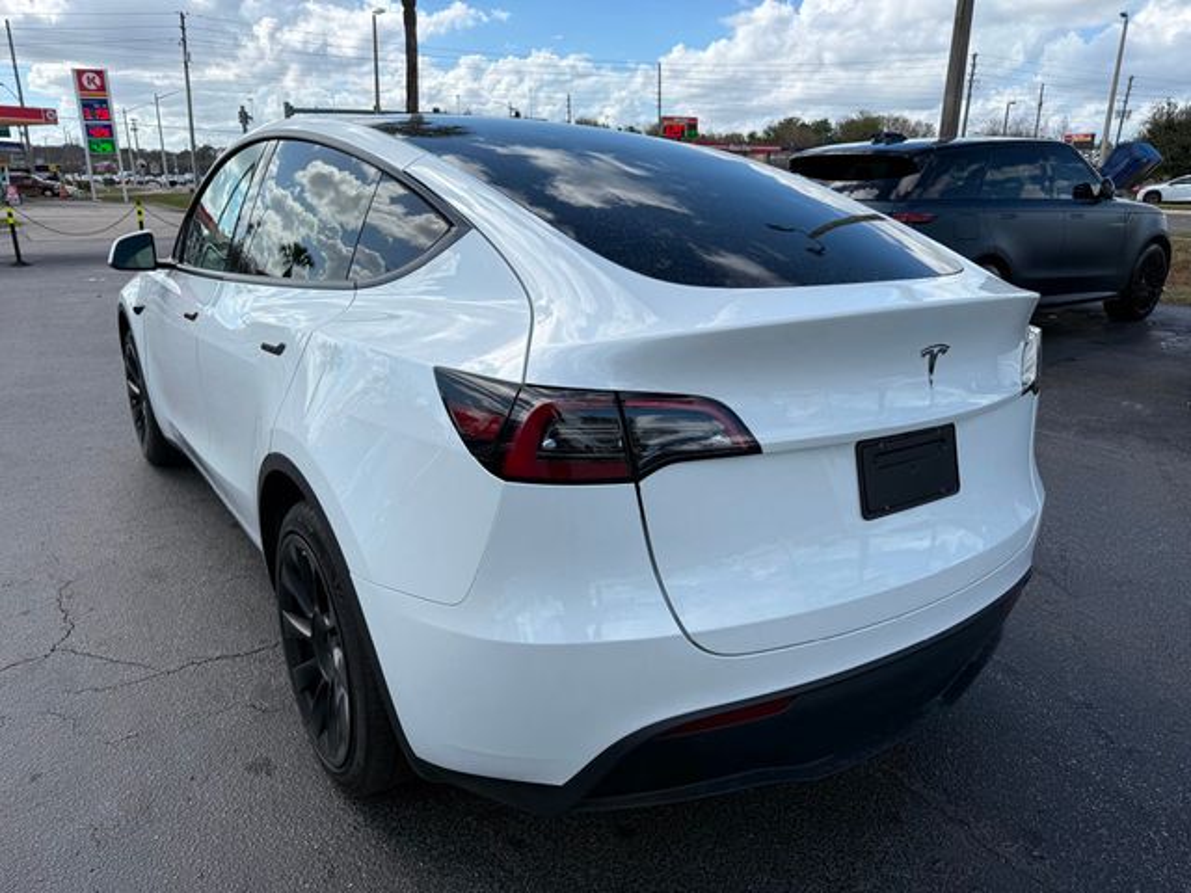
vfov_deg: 56.8
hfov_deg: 71.6
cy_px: 446
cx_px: 596
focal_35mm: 24
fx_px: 826
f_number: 1.78
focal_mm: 6.76
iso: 80
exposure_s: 1/4975
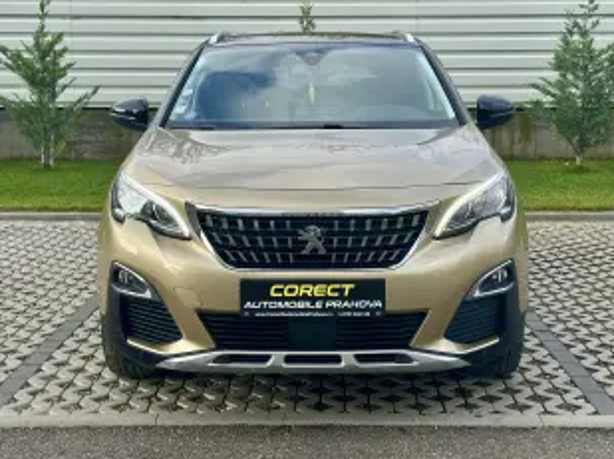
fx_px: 992
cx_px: 312
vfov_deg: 26.0
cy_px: 195
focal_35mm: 56
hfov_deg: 34.4
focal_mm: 6.86
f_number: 1.78
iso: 64
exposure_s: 1/1258
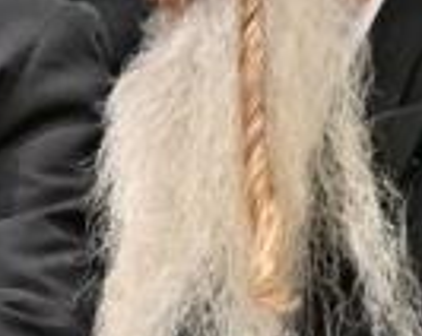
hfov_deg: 4.1
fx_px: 5774
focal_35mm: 463
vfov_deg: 3.3
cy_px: -62
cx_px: -793
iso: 1250
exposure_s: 1/200
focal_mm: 43
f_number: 4
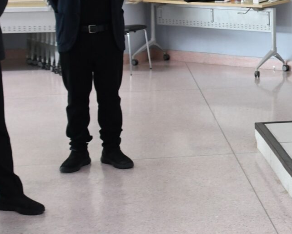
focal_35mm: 101
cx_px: 411
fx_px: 873
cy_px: -8
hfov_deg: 17.4
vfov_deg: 15.0
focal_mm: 18
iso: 640
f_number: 4
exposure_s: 1/60
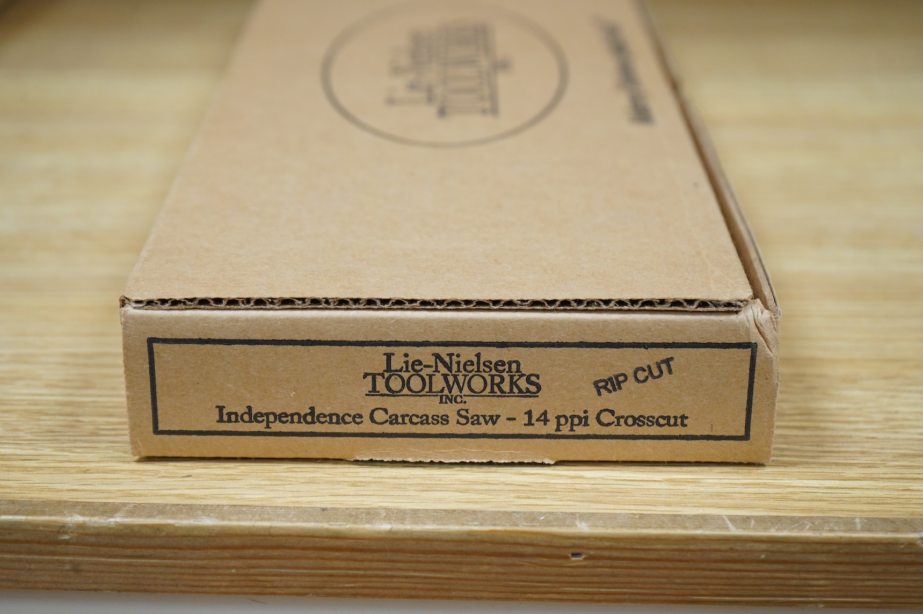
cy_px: 307
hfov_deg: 30.5
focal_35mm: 66
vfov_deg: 20.6
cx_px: 462
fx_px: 1691
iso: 2500
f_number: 6.3
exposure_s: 1/100
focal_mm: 66
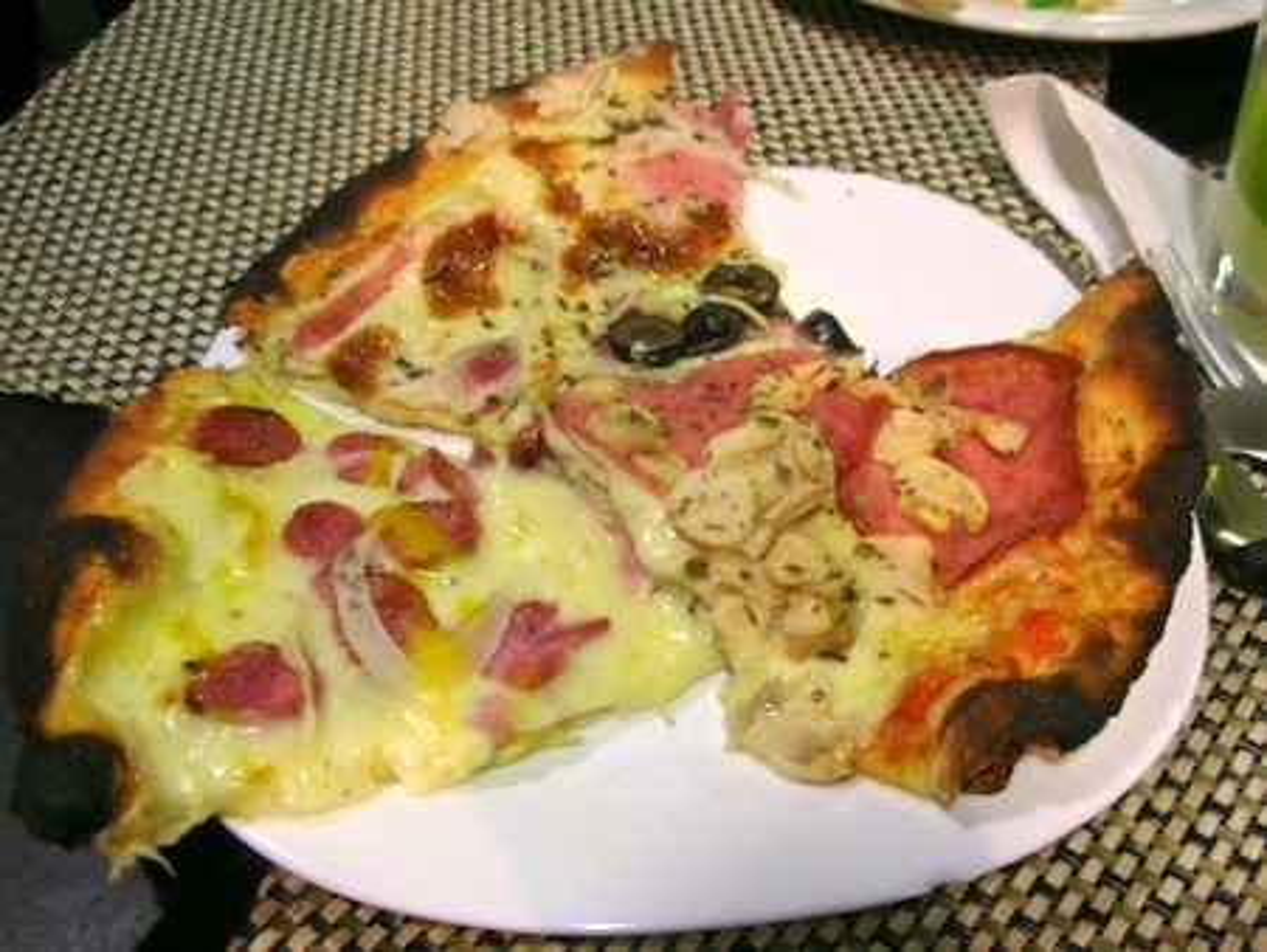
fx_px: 1282
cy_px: 476
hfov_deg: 52.6
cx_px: 634
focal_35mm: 35
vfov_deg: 40.7
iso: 106
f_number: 3
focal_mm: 5.8
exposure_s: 1/4
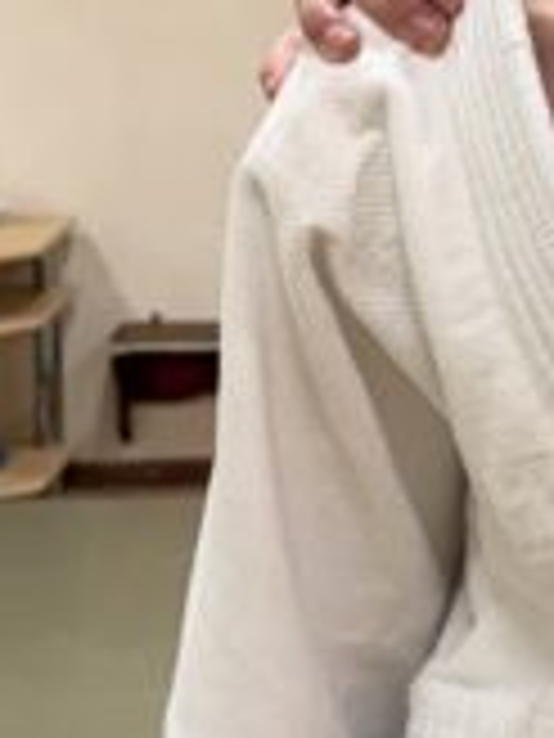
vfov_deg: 13.0
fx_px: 3201
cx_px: 1076
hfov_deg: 9.3
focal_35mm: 150
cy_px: 36
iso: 160
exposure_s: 1/50
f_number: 1.78
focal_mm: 6.76
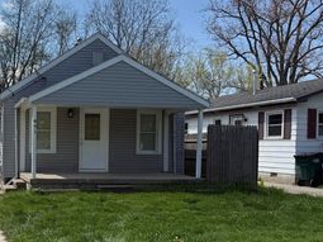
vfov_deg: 30.7
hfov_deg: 38.3
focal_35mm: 47
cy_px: 155
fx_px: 438
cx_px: 47
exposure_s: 1/5714
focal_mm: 6.76
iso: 80
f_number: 1.78
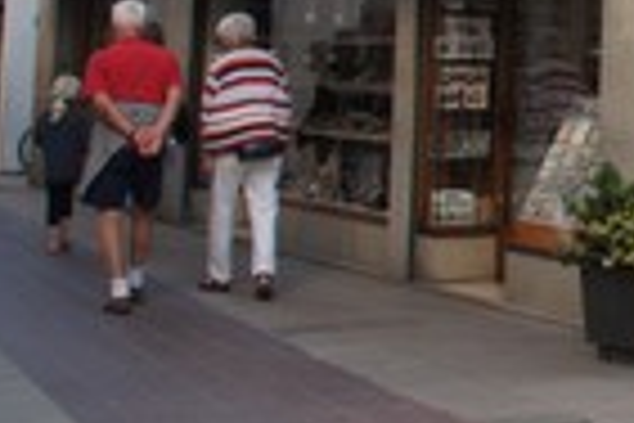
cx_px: 872
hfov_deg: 20.6
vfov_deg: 14.8
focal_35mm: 88
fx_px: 1550
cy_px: -137
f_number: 5.6
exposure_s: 1/60
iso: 100
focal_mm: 18
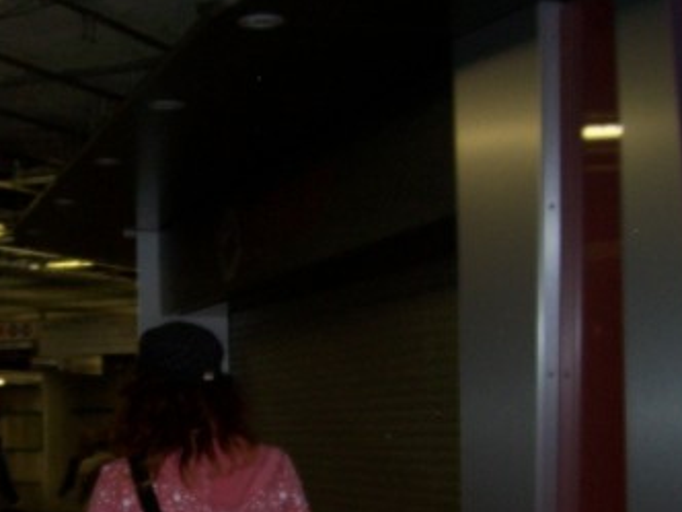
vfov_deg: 17.9
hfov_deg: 23.4
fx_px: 1616
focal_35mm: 82
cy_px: 380
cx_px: 115
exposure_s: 1/64
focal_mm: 5.6
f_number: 2.7
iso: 80
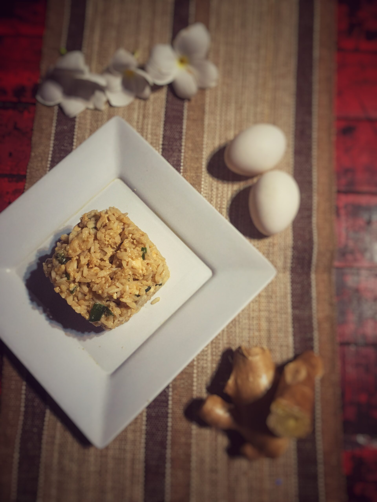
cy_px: 251
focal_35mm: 29
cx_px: 188
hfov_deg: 48.2
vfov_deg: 61.7
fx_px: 421
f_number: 2.2
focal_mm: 4.15
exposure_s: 1/20
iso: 200
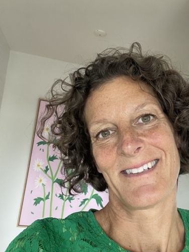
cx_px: 113
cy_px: 133
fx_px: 262
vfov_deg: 51.3
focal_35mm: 36
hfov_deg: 39.5
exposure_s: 1/60
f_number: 2.2
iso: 200
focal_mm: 2.71
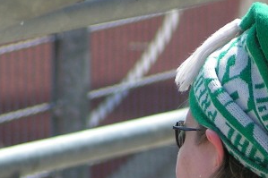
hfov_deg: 2.6
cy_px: 141
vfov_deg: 1.7
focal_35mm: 788
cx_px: 213
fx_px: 5863
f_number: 3.5
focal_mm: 43.3
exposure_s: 1/640
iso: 50
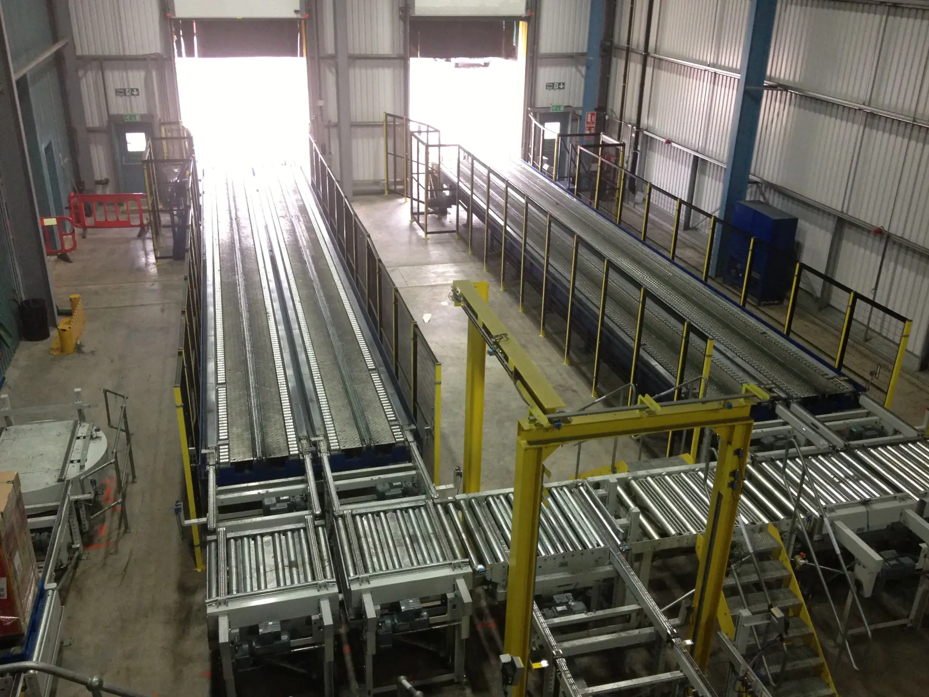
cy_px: 348
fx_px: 939
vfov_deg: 40.7
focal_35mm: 35
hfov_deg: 52.6
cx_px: 464
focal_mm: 4.28
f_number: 2.4
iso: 160
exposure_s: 1/20
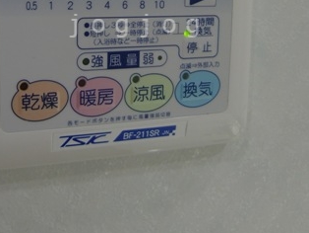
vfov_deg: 25.0
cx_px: 137
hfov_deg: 33.7
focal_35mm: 57
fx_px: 509
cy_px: 26
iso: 80
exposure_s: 1/60
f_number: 2.6
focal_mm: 4.9
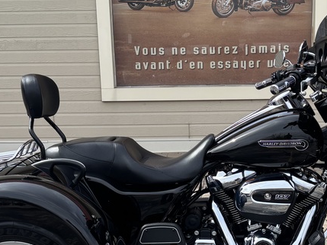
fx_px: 586
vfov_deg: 23.6
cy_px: 145
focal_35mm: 62
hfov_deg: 31.0
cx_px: 212
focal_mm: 5.96
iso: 50
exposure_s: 1/1616
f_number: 1.6
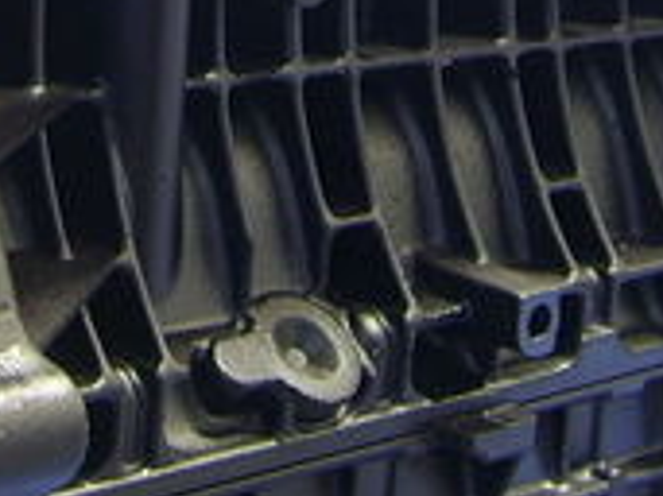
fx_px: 2507
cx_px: 85
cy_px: -267
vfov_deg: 10.9
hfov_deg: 14.9
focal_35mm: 131
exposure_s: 1
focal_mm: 5.95
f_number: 2.8
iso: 100
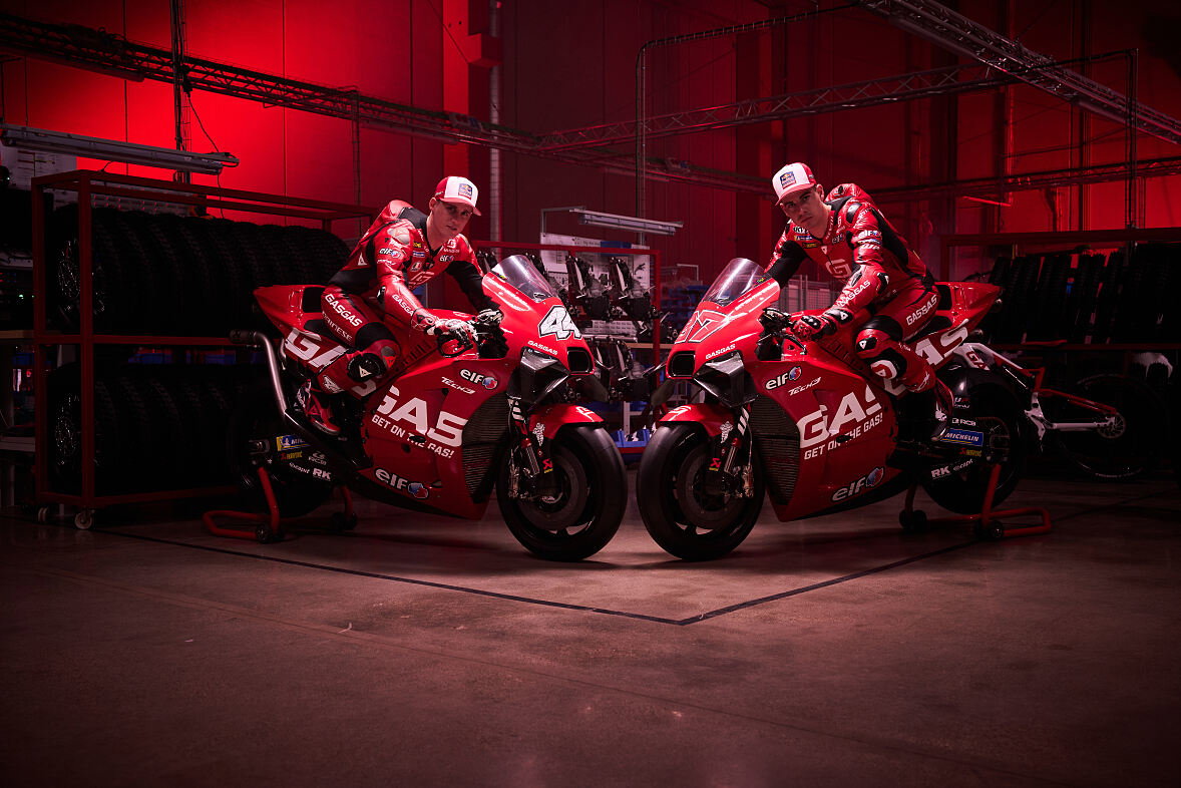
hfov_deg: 51.9
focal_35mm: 37
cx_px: 590
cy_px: 394
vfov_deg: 36.0
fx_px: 1214
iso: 800
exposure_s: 1/80
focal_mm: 37
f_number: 4.5
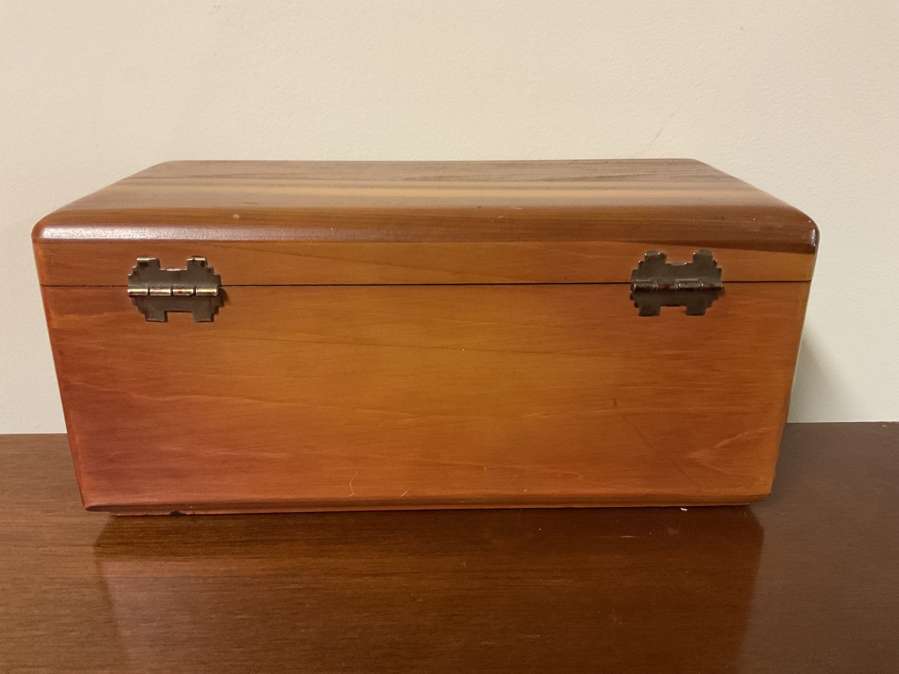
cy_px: 337
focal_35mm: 29
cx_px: 450
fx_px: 753
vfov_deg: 48.2
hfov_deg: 61.7
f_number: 1.8
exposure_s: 1/40
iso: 250
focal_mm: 3
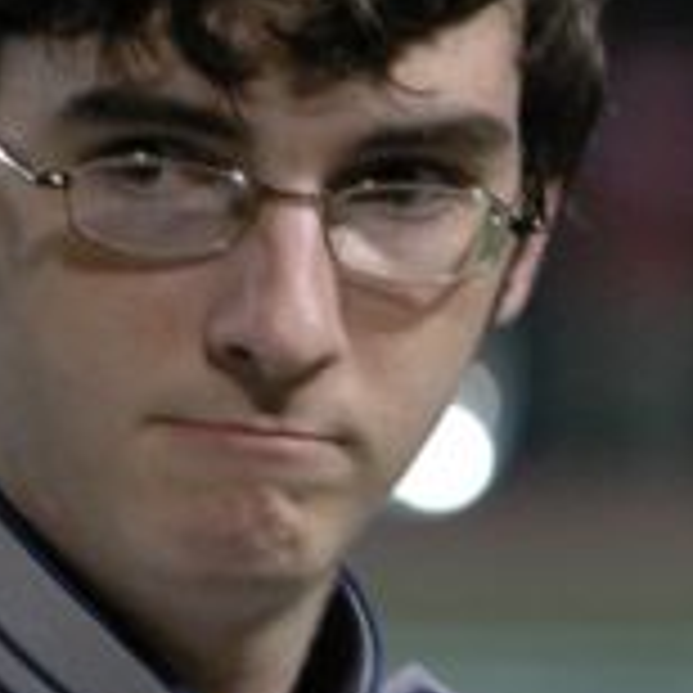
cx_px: -27
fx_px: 26795
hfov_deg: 1.5
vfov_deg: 1.5
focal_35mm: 1183
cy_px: 1413
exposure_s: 1/60
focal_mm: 140
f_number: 2.8
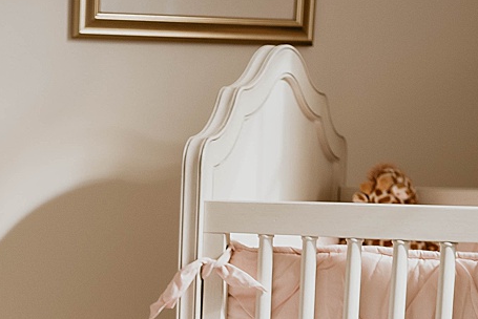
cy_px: 504
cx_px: -95
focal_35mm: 123
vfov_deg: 10.7
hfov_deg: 16.0
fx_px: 1634
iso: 250
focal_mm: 35
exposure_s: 1/100
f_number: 2.5
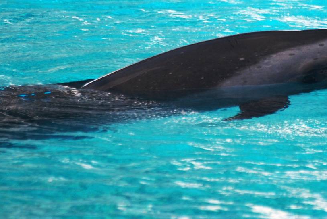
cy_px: 42
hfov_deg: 2.3
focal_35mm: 887
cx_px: 238
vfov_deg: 1.6
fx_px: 8064
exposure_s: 1/800
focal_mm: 300
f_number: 5.6
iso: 400
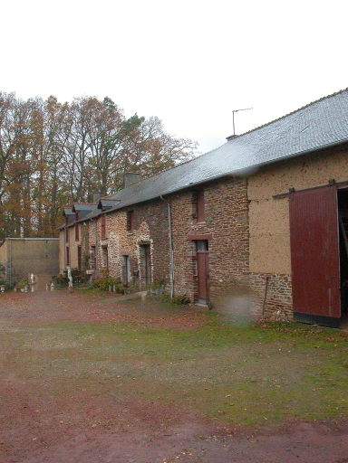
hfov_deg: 40.7
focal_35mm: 35
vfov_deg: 52.6
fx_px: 469
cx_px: 174
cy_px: 232
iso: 800
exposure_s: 1/351
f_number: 6.3
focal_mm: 8.9
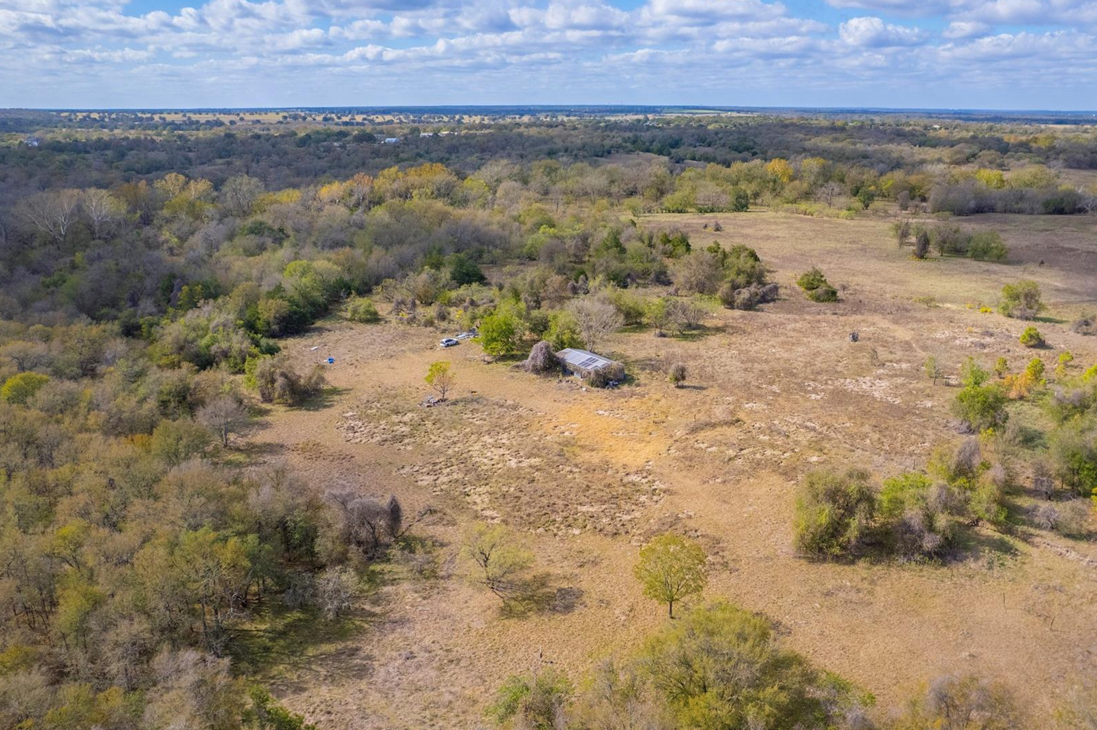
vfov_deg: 46.3
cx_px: 626
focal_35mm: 28
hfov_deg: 65.2
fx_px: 853
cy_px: 407
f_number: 2.8
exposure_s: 1/2000
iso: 200
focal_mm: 8.38
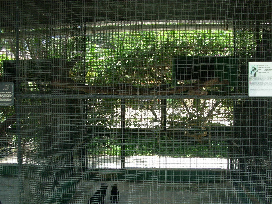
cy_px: 102
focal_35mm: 38
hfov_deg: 49.0
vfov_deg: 37.7
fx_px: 299
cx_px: 136
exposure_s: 1/166
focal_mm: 6.3
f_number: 2.9
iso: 50
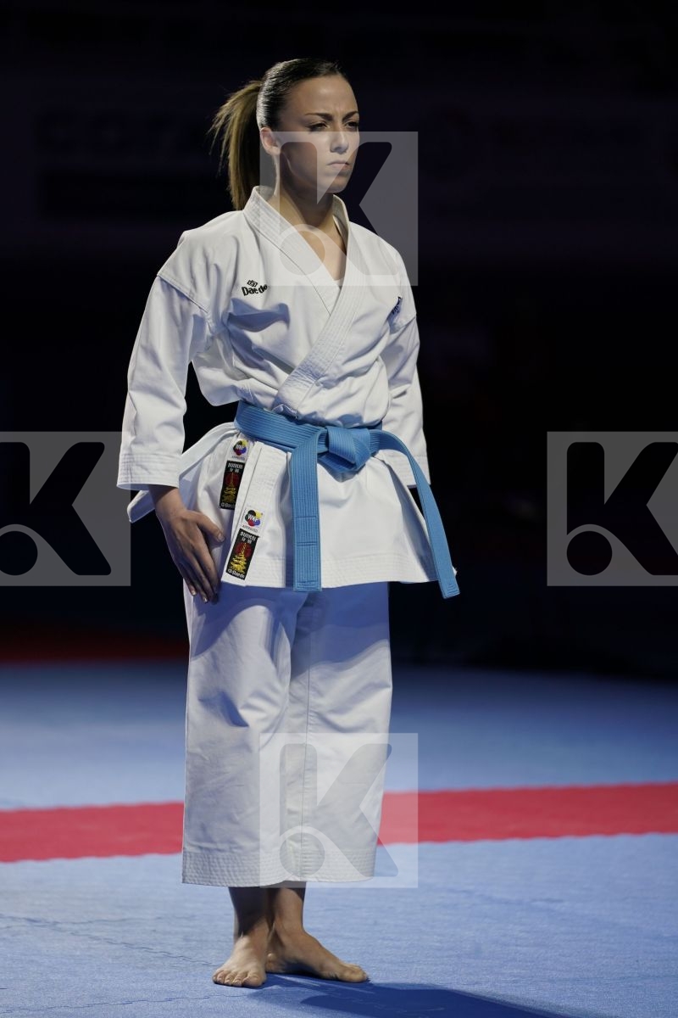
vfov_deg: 11.1
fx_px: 5254
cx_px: 339
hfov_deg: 7.4
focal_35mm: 186
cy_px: 509
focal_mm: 186
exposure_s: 1/500
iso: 400
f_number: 2.8
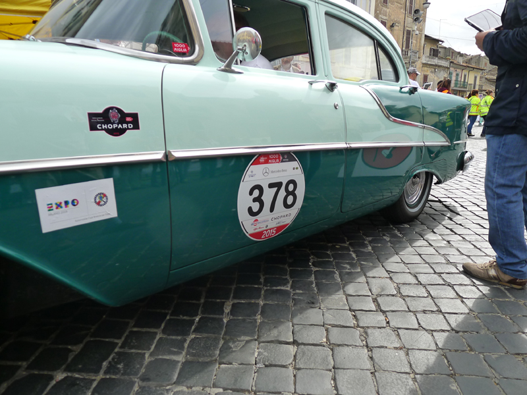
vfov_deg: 56.8
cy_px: 198
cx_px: 264
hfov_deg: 71.6
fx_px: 365
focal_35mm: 24
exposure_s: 1/500
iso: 125
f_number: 2.8
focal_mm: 5.1
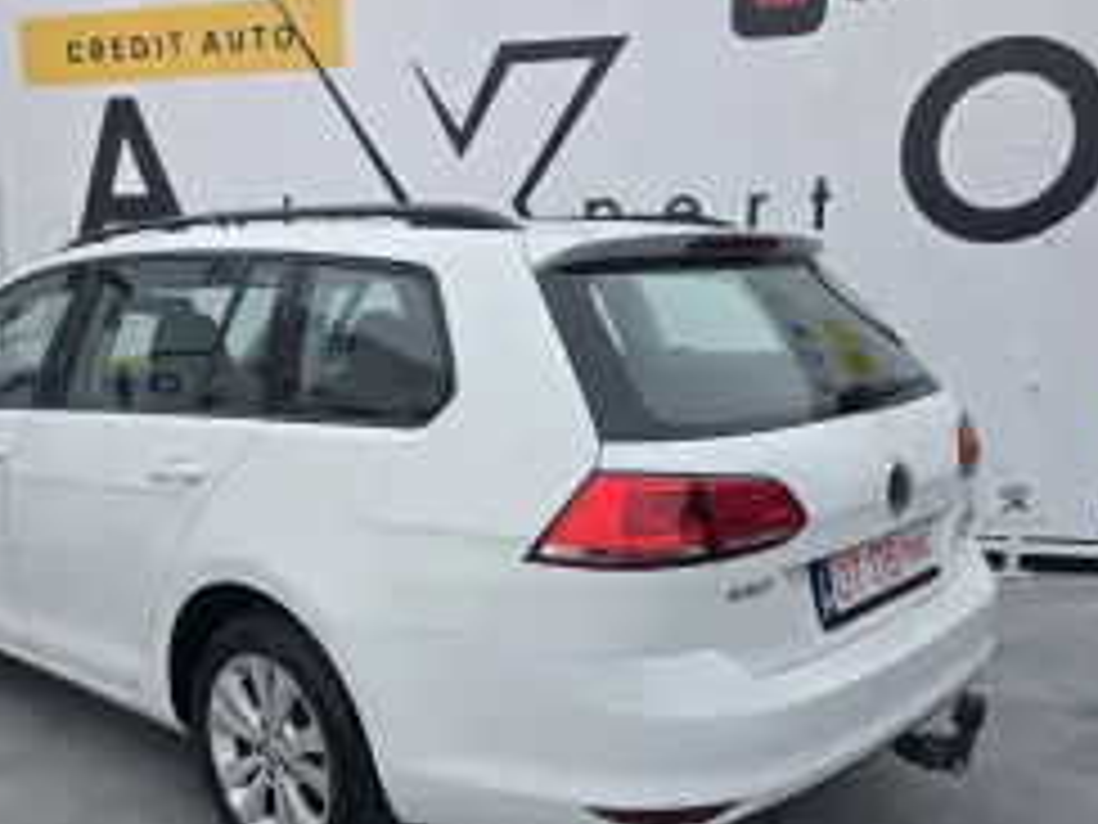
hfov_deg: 53.6
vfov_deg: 41.4
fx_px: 1078
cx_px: 446
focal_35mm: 34
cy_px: 531
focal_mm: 6.3
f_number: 1.7
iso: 80
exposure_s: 1/1686
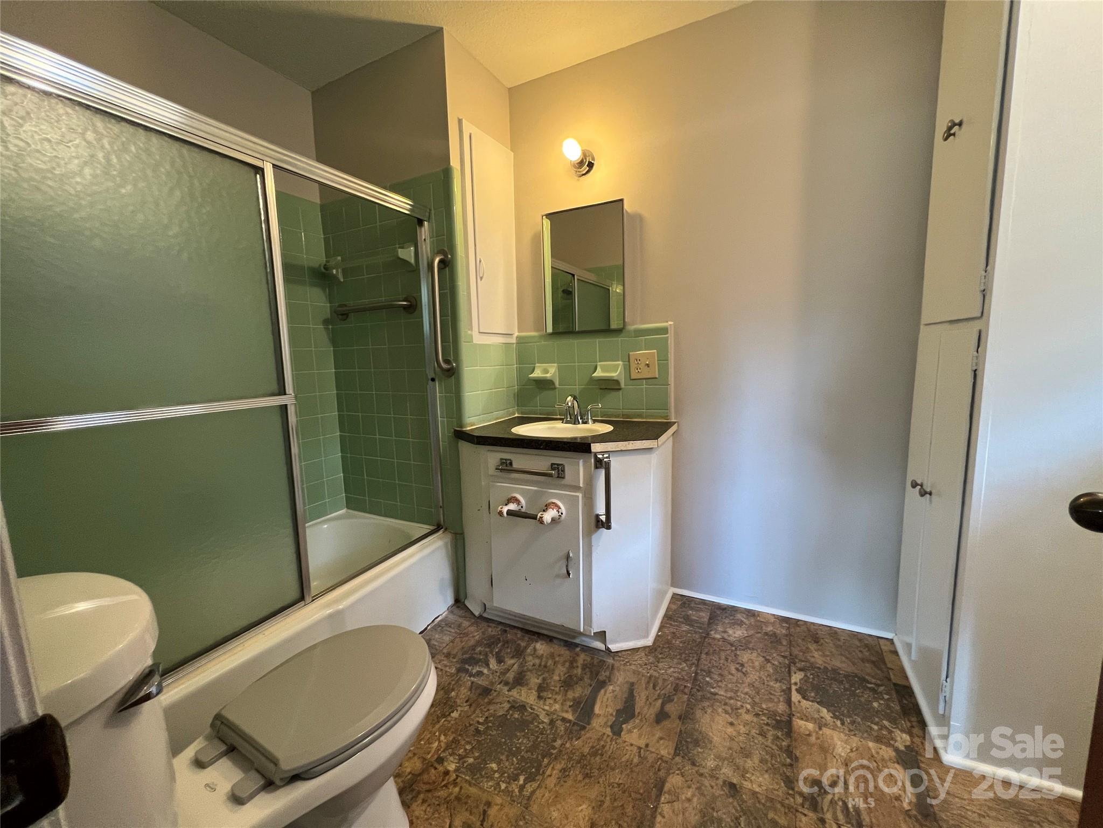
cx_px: 552
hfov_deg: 106.2
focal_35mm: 13
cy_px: 414
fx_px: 414
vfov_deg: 89.9
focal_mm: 1.57
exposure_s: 1/60
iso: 250
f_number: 1.8
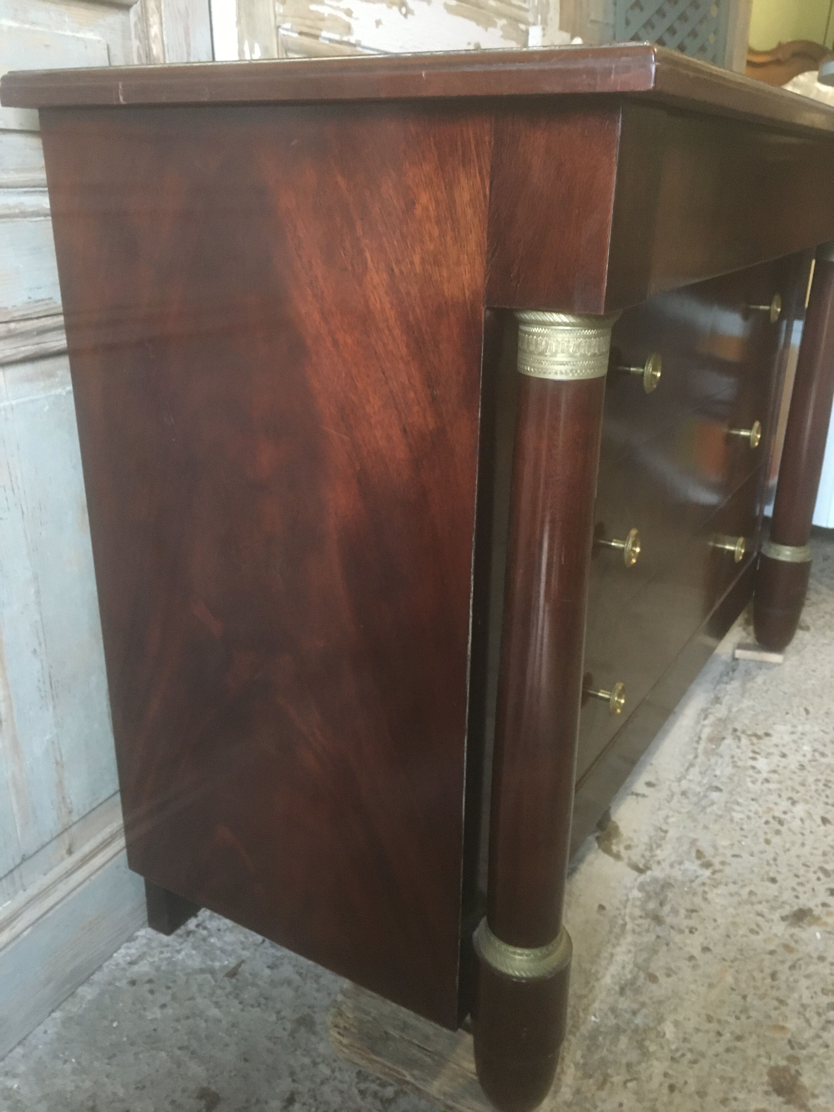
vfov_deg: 61.7
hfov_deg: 48.2
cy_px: 556
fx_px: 932
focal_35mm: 29
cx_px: 417
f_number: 2.2
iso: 400
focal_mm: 4.15
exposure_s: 1/17
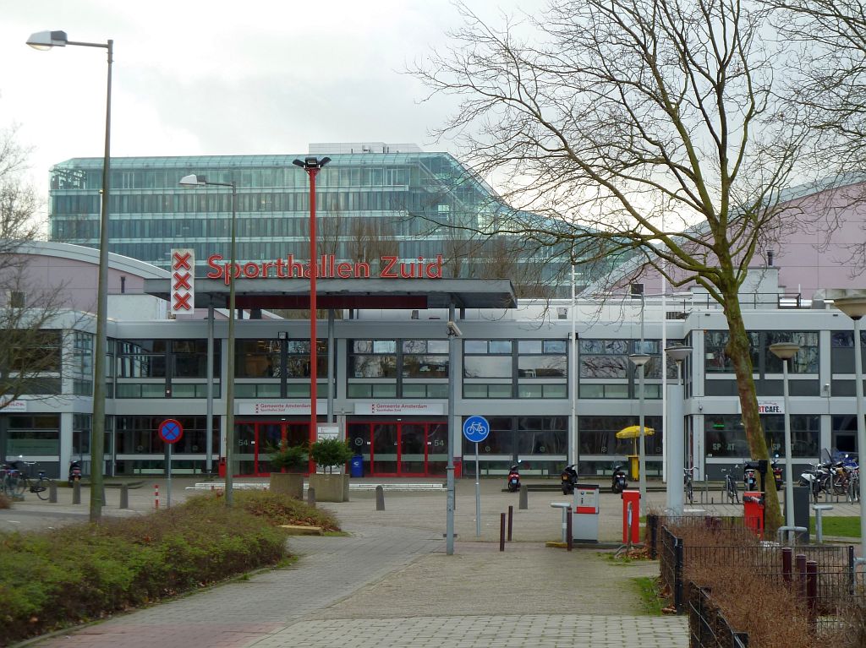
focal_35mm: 111
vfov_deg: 13.3
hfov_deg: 17.7
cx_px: 433
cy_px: 324
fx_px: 2776
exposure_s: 1/100
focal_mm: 18.2
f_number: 4.4
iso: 80
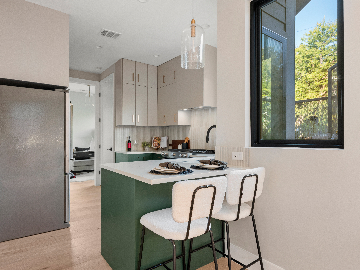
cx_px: 180
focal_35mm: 20
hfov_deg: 81.7
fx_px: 208
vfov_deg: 66.0
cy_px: 135
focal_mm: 25.9
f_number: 13
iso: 400
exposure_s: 2
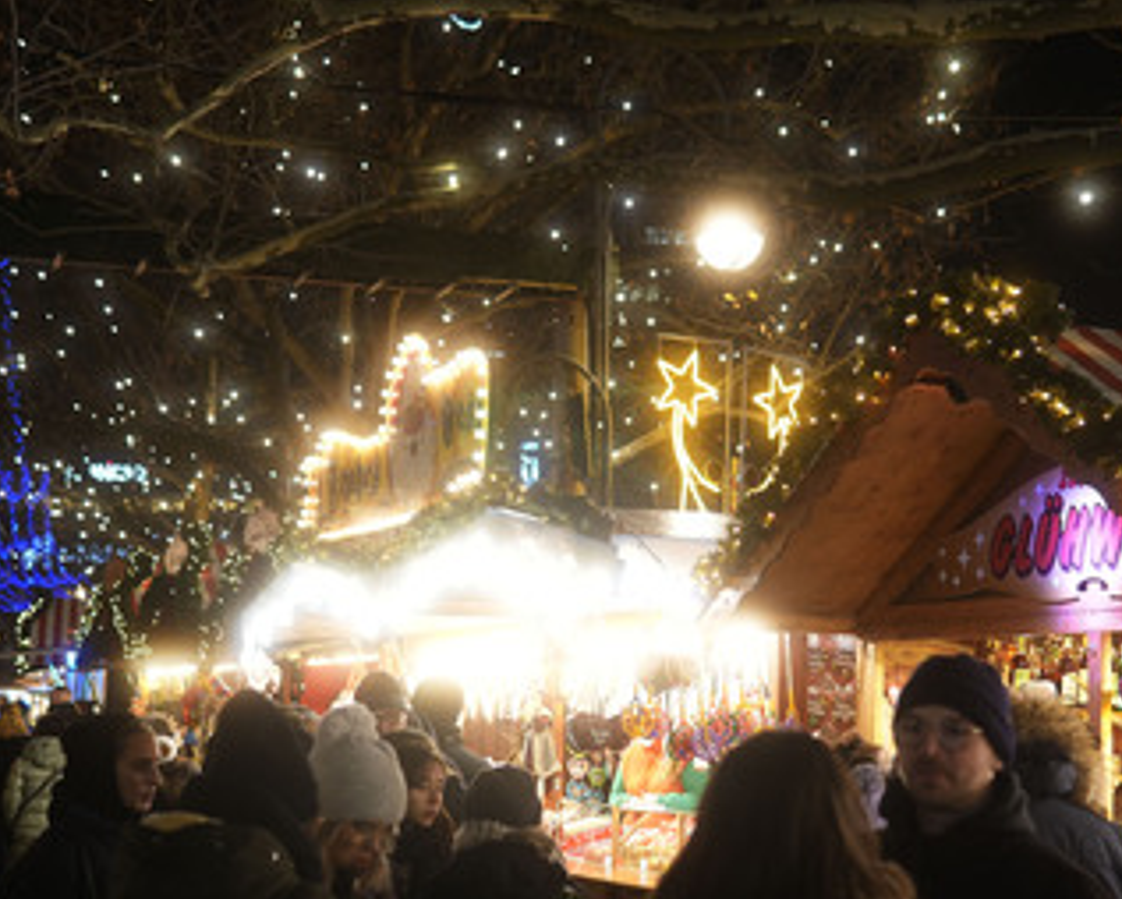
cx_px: 582
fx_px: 1994
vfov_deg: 25.4
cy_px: 527
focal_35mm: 60
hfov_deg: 31.4
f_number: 2
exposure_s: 1/60
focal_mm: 30
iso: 640
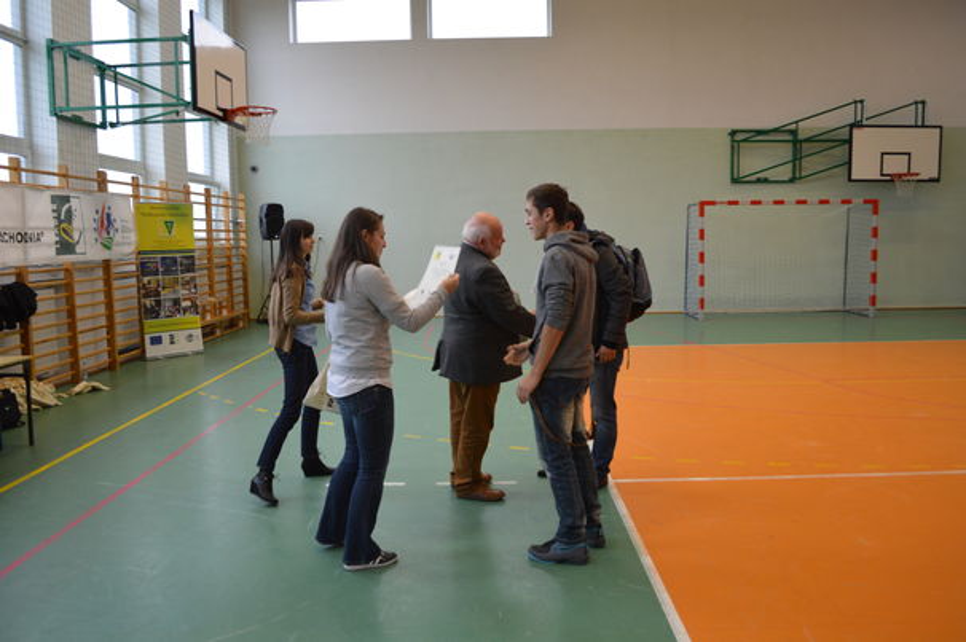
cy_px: 321
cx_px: 483
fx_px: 724
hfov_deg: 67.4
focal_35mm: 27
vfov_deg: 47.9
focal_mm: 18
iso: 400
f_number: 4
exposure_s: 1/60
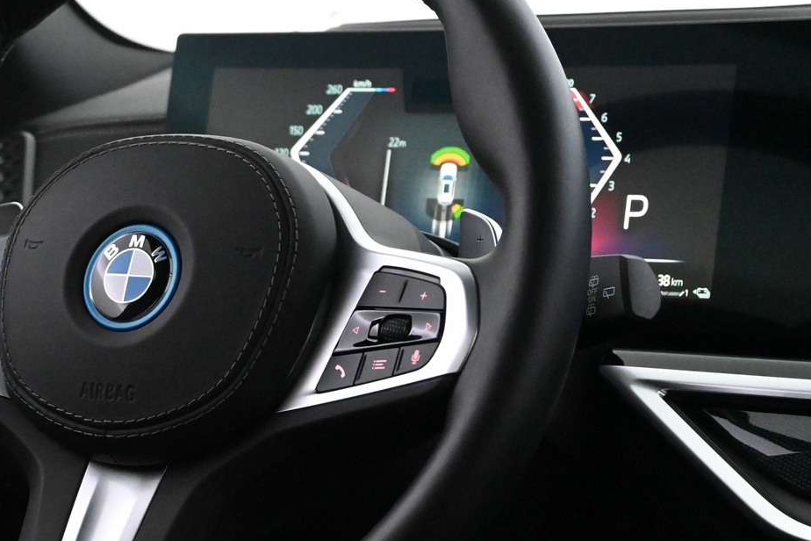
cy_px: 288
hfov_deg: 18.7
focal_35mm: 108
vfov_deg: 12.7
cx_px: 147
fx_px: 2430
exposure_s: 1/60
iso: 10000
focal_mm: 41
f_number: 5.6
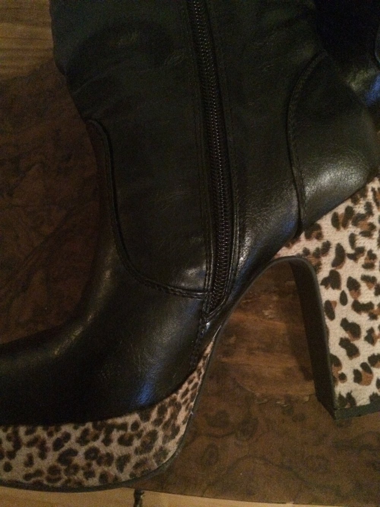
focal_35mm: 29
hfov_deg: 48.2
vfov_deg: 61.7
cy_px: 254
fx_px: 424
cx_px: 190
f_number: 2.2
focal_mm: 4.15
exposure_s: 1/17
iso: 2000
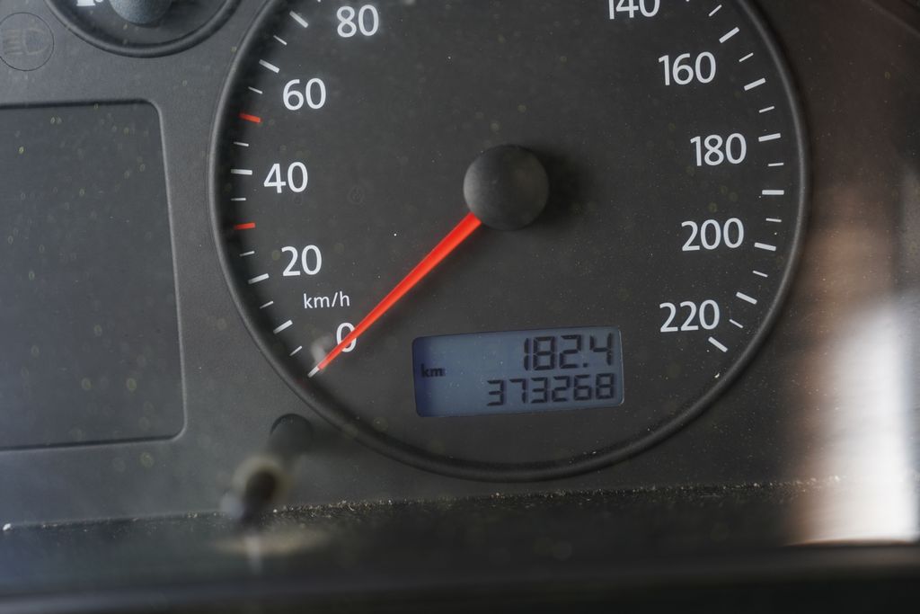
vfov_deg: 23.4
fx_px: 1482
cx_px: 460
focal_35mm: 58
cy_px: 307
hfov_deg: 34.5
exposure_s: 1/60
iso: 250
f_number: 2.8
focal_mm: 58
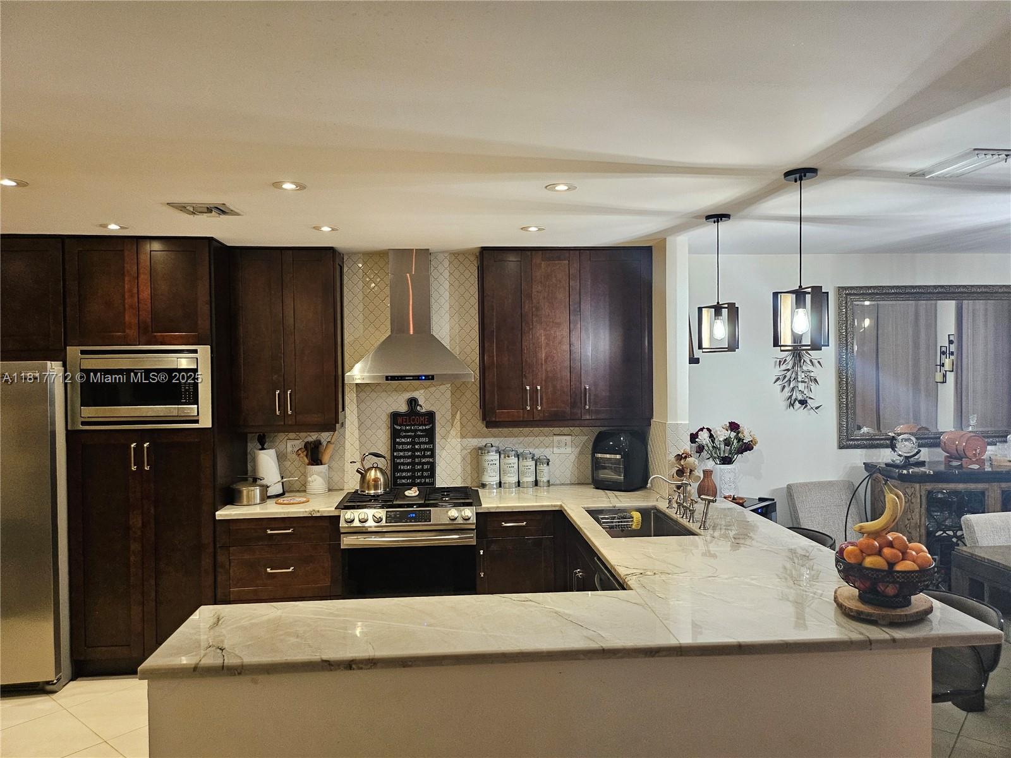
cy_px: 379
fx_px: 701
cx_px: 506
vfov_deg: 56.8
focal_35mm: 24
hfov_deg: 71.6
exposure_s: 1/120
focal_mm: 5
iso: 500
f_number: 1.8
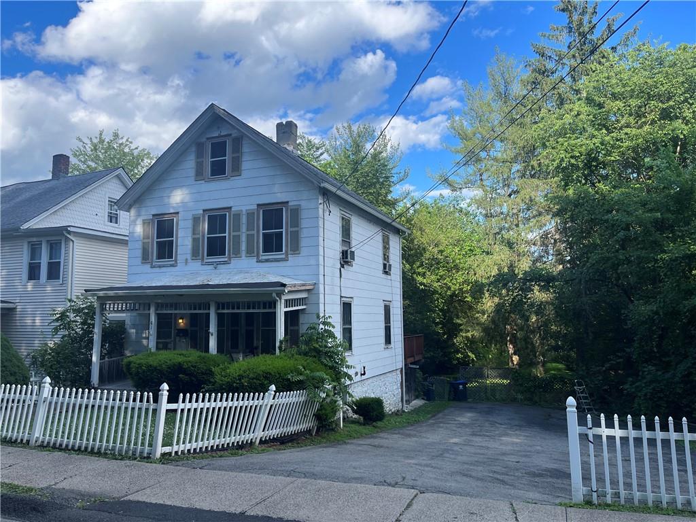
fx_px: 523
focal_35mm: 26
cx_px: 348
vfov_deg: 53.1
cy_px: 261
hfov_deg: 67.3
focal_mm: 5.1
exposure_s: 1/1279
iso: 50
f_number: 1.6
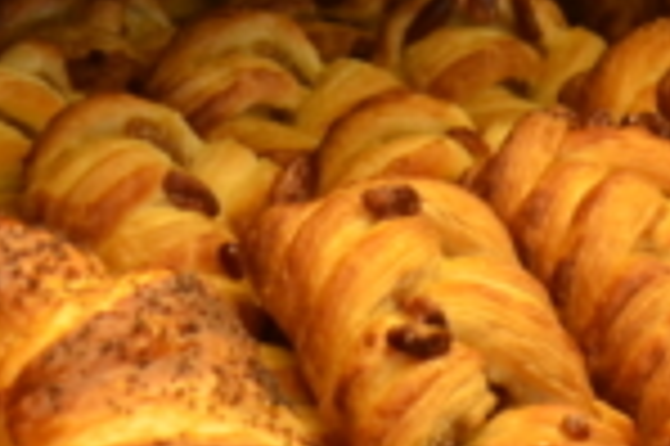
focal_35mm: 352
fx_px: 6550
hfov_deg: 5.8
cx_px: 710
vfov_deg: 3.9
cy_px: -354
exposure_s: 1/125
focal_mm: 35
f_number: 5.6
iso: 400
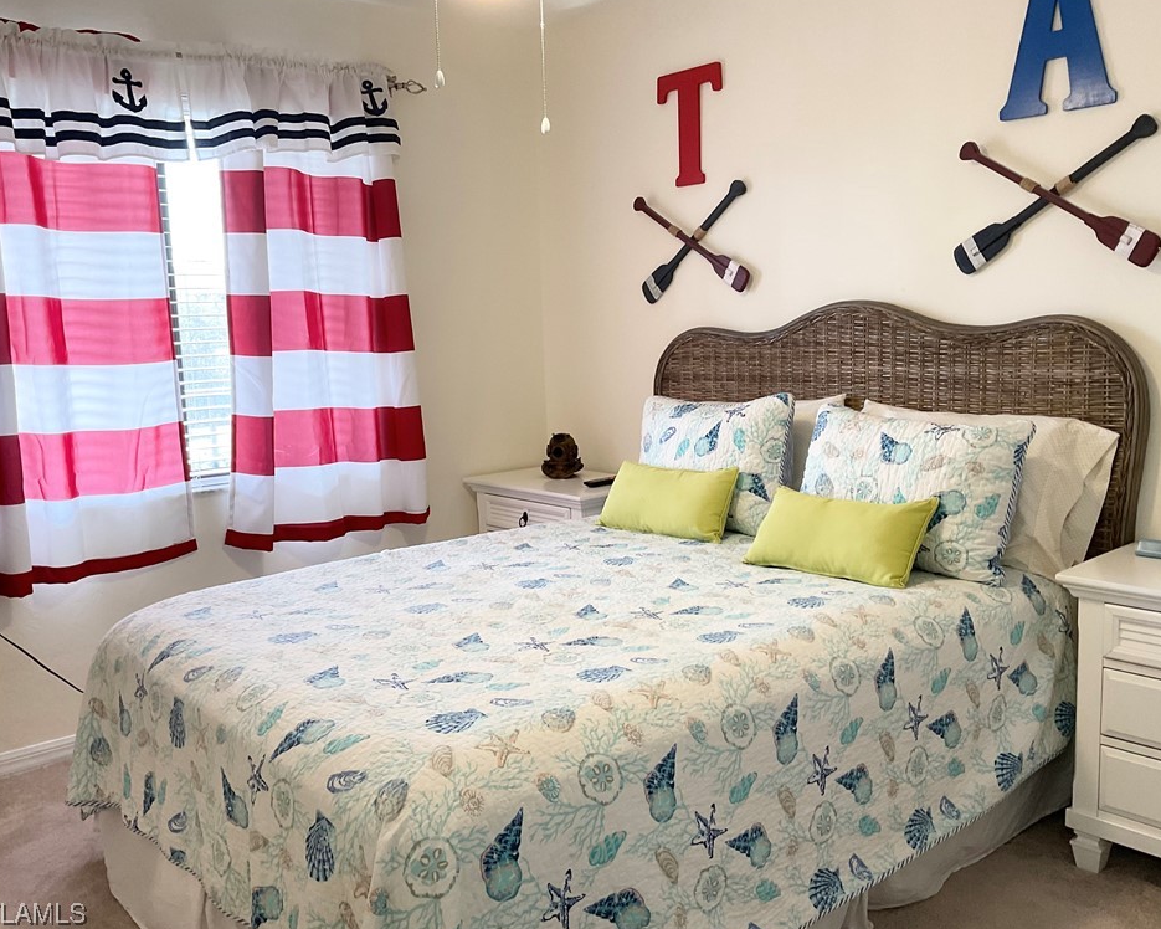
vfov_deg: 47.1
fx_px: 1065
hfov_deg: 57.2
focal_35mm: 31
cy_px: 464
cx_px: 570
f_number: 1.8
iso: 50
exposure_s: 1/60
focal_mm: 3
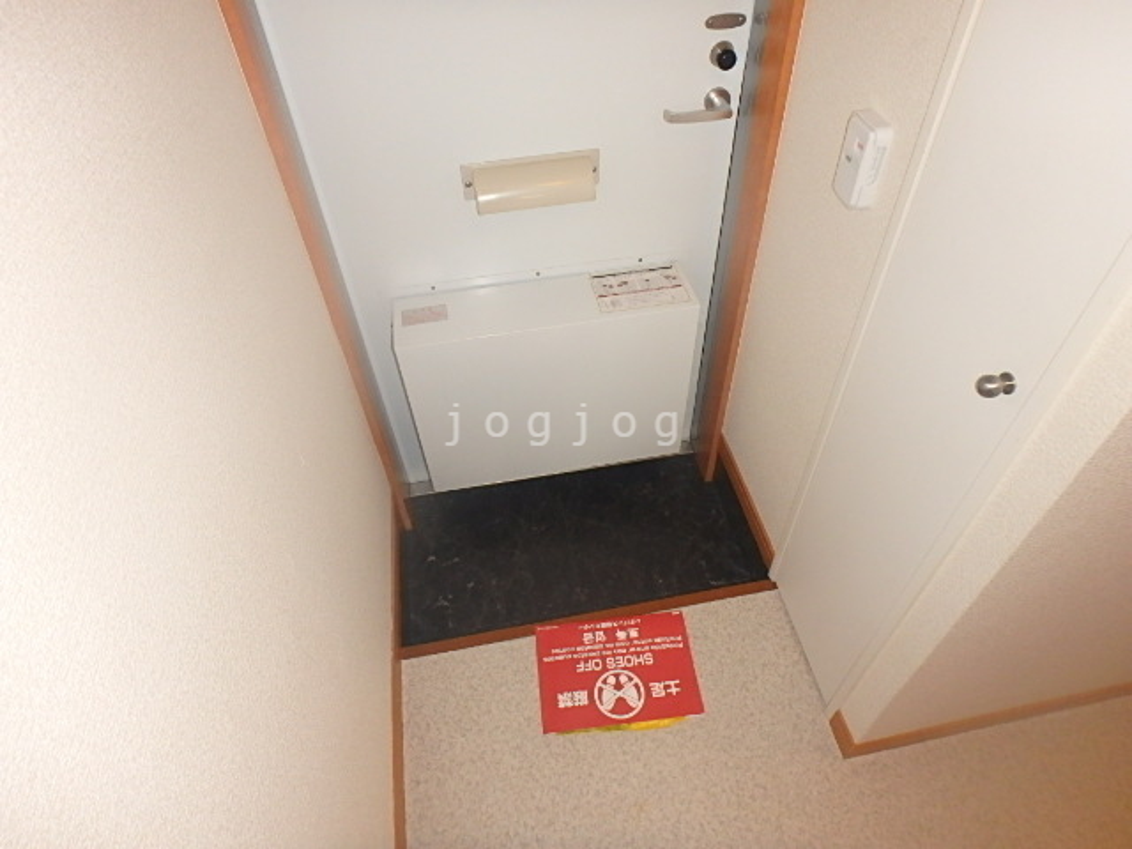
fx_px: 687
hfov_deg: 79.0
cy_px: 424
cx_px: 566
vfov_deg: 63.4
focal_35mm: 21
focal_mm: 3.7
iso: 400
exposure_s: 1/30
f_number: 3.5
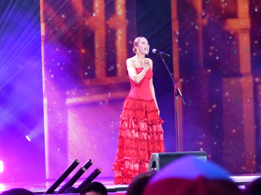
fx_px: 1908
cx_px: 130
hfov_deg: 7.8
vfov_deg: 5.9
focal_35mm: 253
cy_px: 98
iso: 800
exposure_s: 1/30
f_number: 4
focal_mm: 45.6
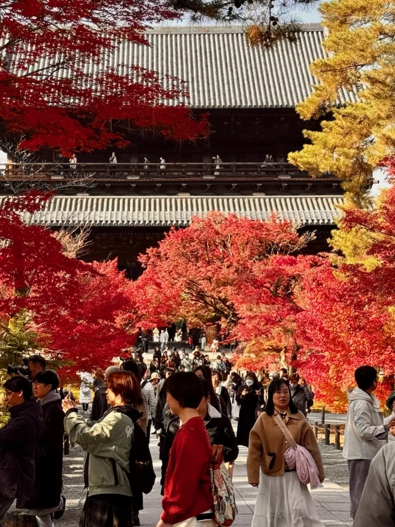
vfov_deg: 24.5
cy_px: 140
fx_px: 1202
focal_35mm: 79
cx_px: 173
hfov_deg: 18.7
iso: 64
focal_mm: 6.86
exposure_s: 1/1560
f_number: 1.78
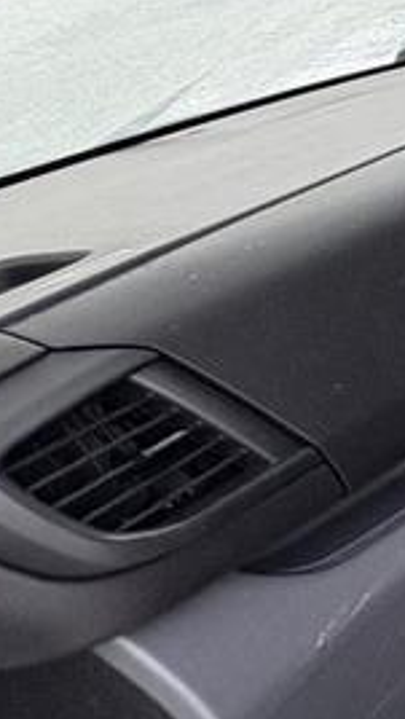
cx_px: 1124
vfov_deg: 39.0
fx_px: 972
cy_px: 142
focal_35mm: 51
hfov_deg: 12.7
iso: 125
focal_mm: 2.22
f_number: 2.2
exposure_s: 1/99
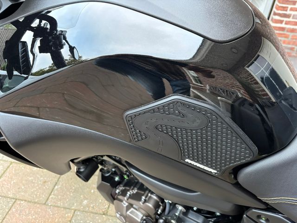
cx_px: 148
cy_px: 112
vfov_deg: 53.1
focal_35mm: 26
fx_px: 223
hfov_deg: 67.3
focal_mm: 5.96
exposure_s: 1/56
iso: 500
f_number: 1.6
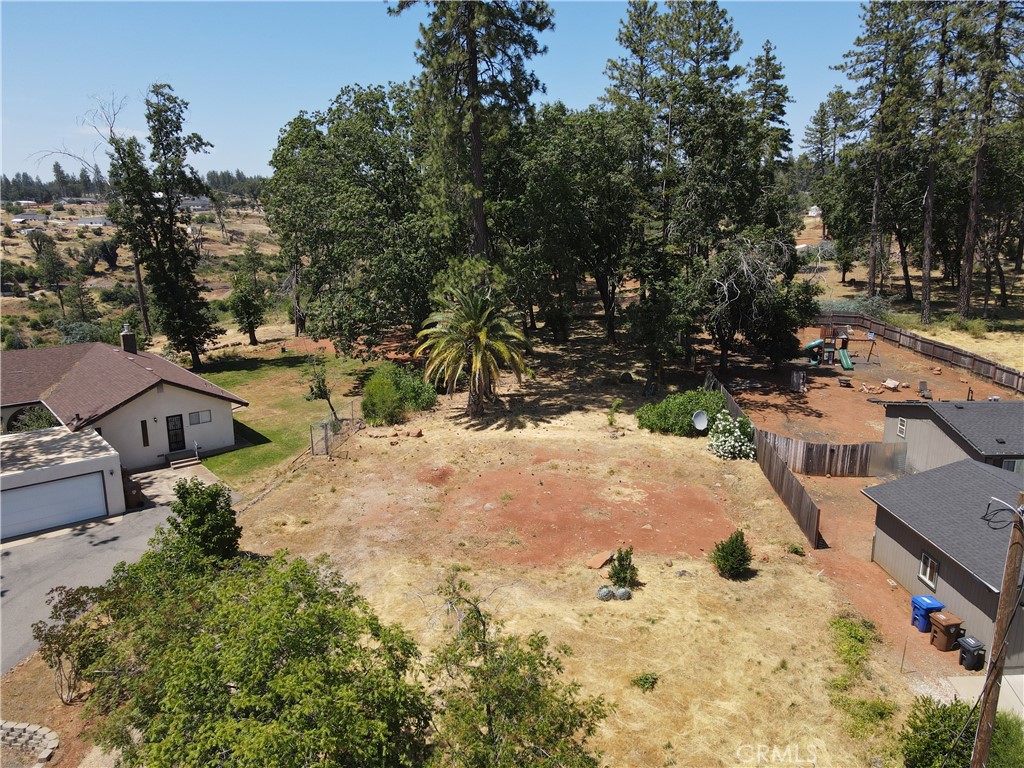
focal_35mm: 24
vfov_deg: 56.8
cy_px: 384
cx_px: 512
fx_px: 710
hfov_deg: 71.6
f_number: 2.8
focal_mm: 4.5
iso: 100
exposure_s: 1/640
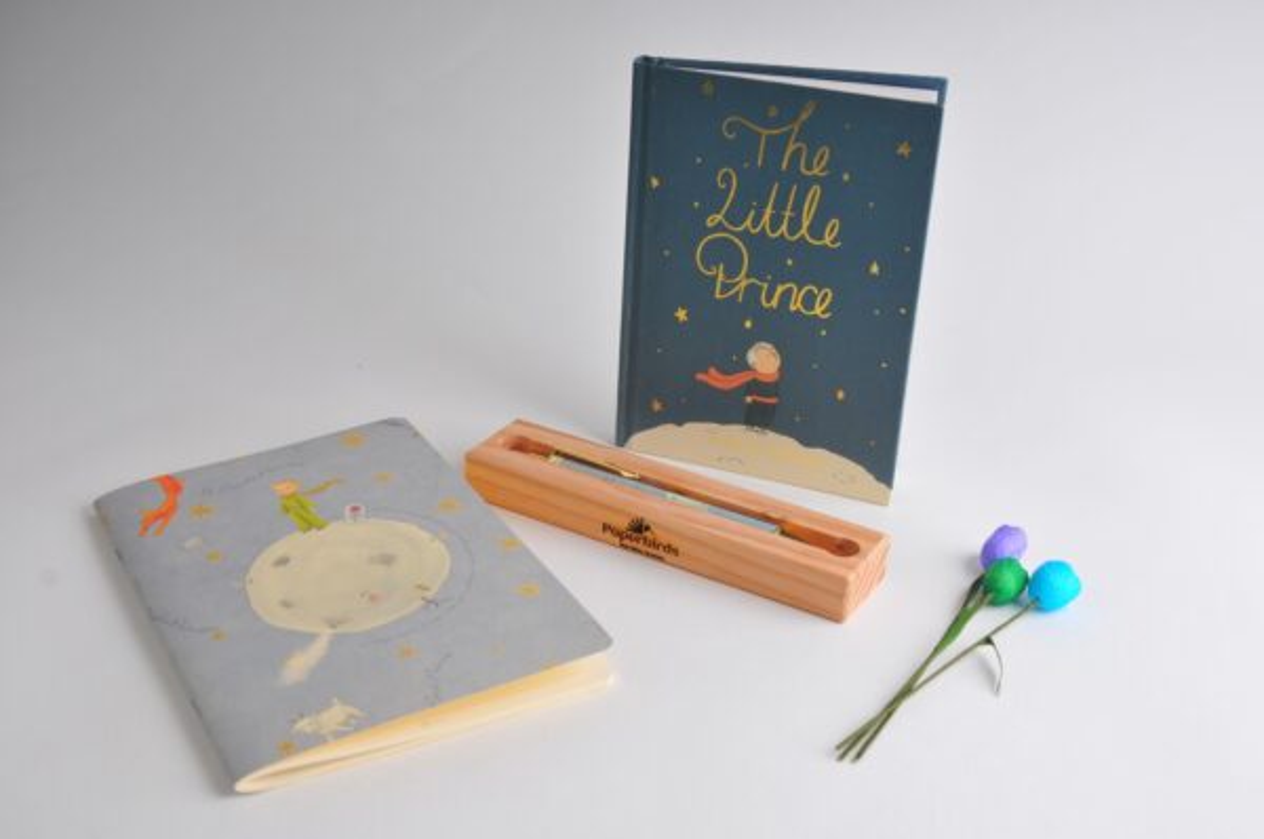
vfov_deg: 31.8
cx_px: 632
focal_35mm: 42
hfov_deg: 46.5
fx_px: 1472
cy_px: 420
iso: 250
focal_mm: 28
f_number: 8
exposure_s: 1/200
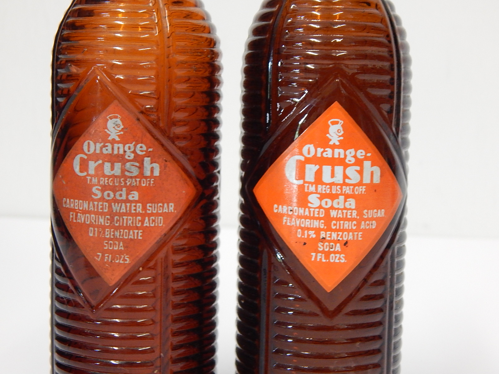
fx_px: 1081
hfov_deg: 26.0
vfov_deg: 19.6
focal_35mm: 75
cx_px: 250
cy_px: 187
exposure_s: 1/15
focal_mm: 13.5
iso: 400
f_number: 4.2
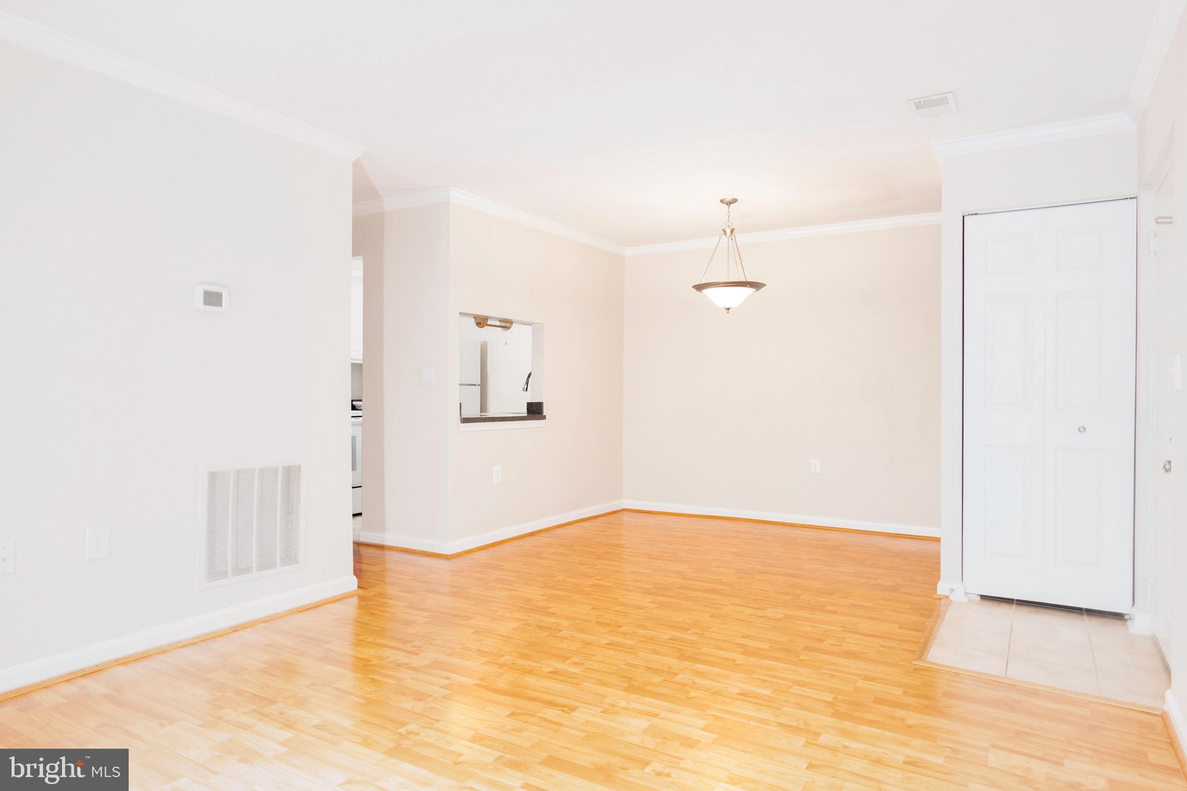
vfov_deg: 59.5
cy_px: 396
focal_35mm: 21
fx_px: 692
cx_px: 594
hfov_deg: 81.2
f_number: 7.1
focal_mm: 14
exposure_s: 1/60
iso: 640
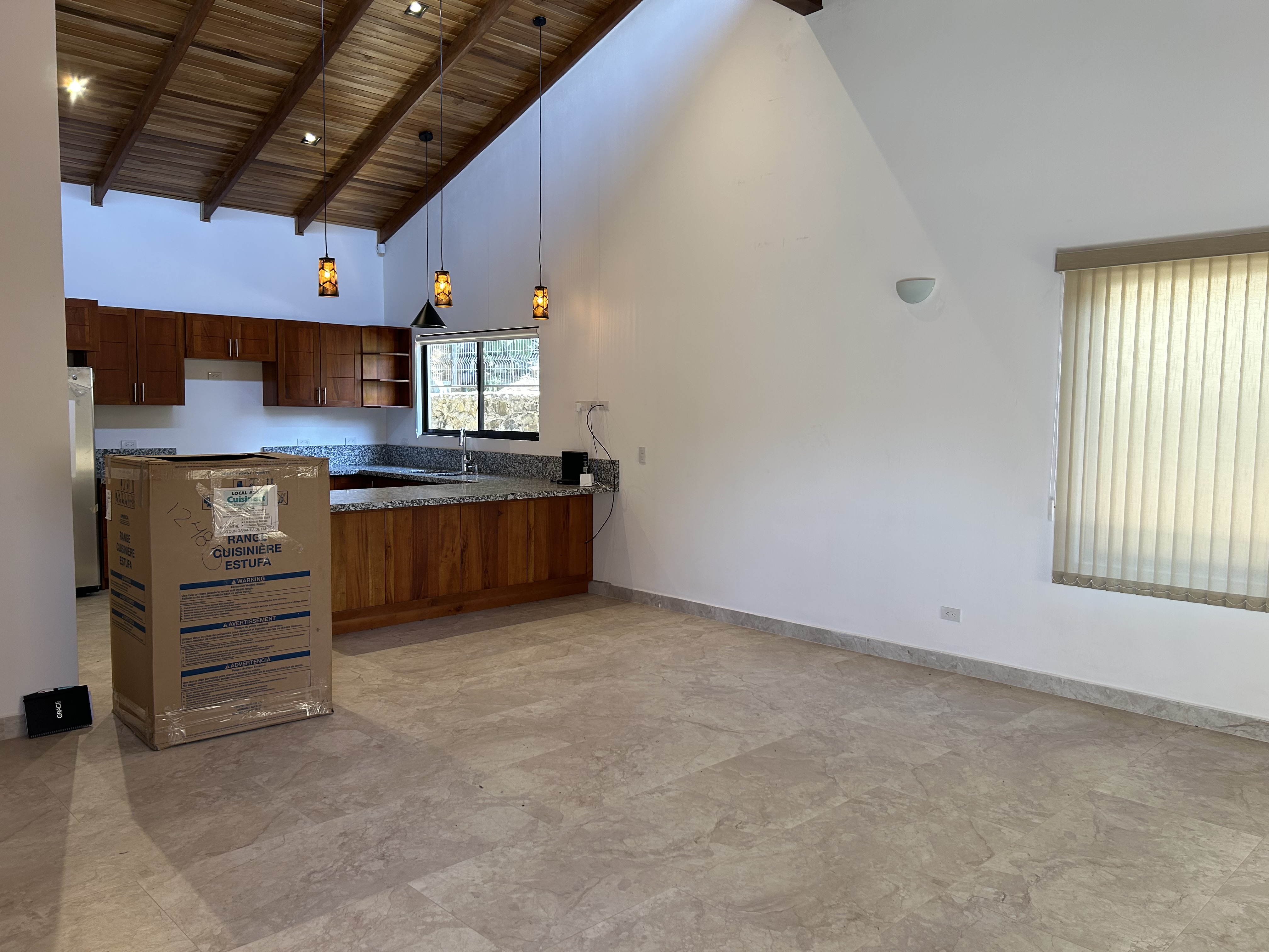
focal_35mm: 26
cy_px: 476
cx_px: 634
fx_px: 953
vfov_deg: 53.1
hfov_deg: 67.3
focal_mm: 5.7
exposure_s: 1/120
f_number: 1.5
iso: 80
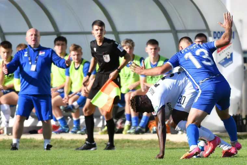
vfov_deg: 3.4
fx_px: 2745
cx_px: 124
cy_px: 82
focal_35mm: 400
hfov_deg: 5.2
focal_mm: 400
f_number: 5
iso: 400
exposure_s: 1/2000
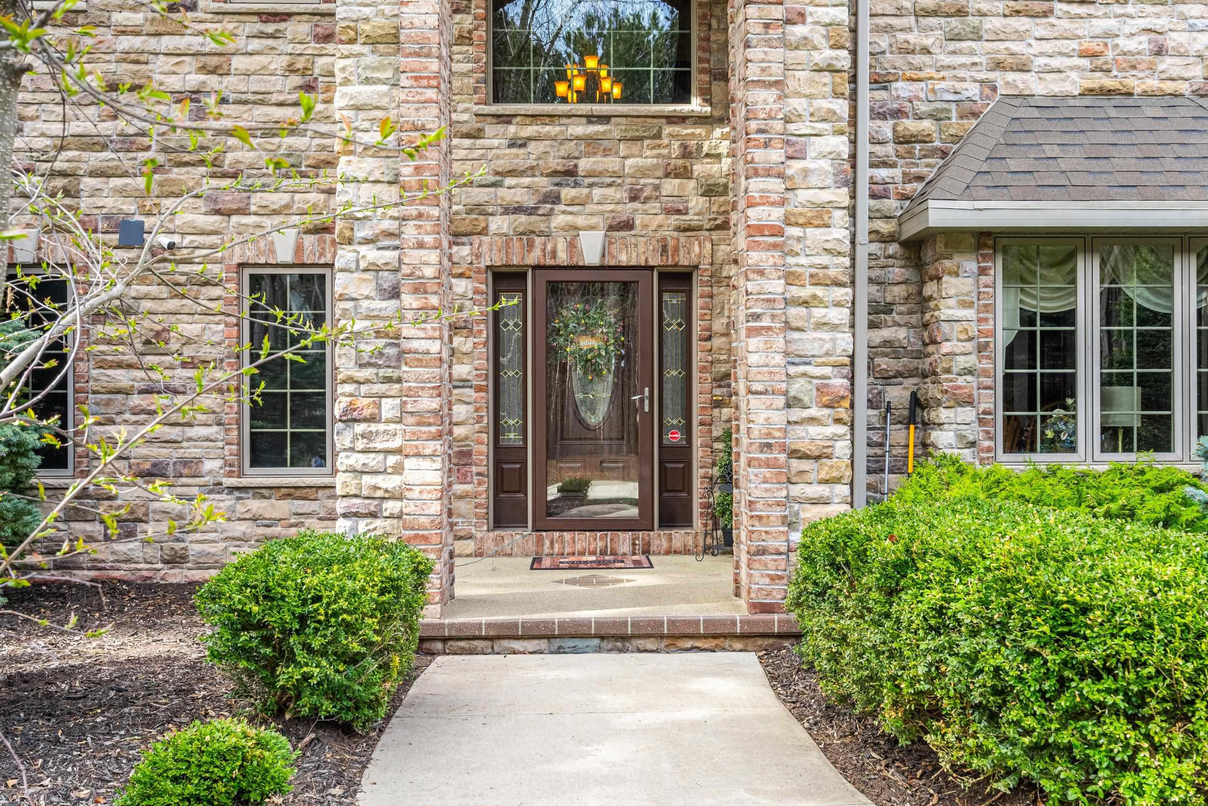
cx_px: 604
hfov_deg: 55.8
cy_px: 403
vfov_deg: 38.9
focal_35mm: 34
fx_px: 1141
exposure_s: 1/125
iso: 640
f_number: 11
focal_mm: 34
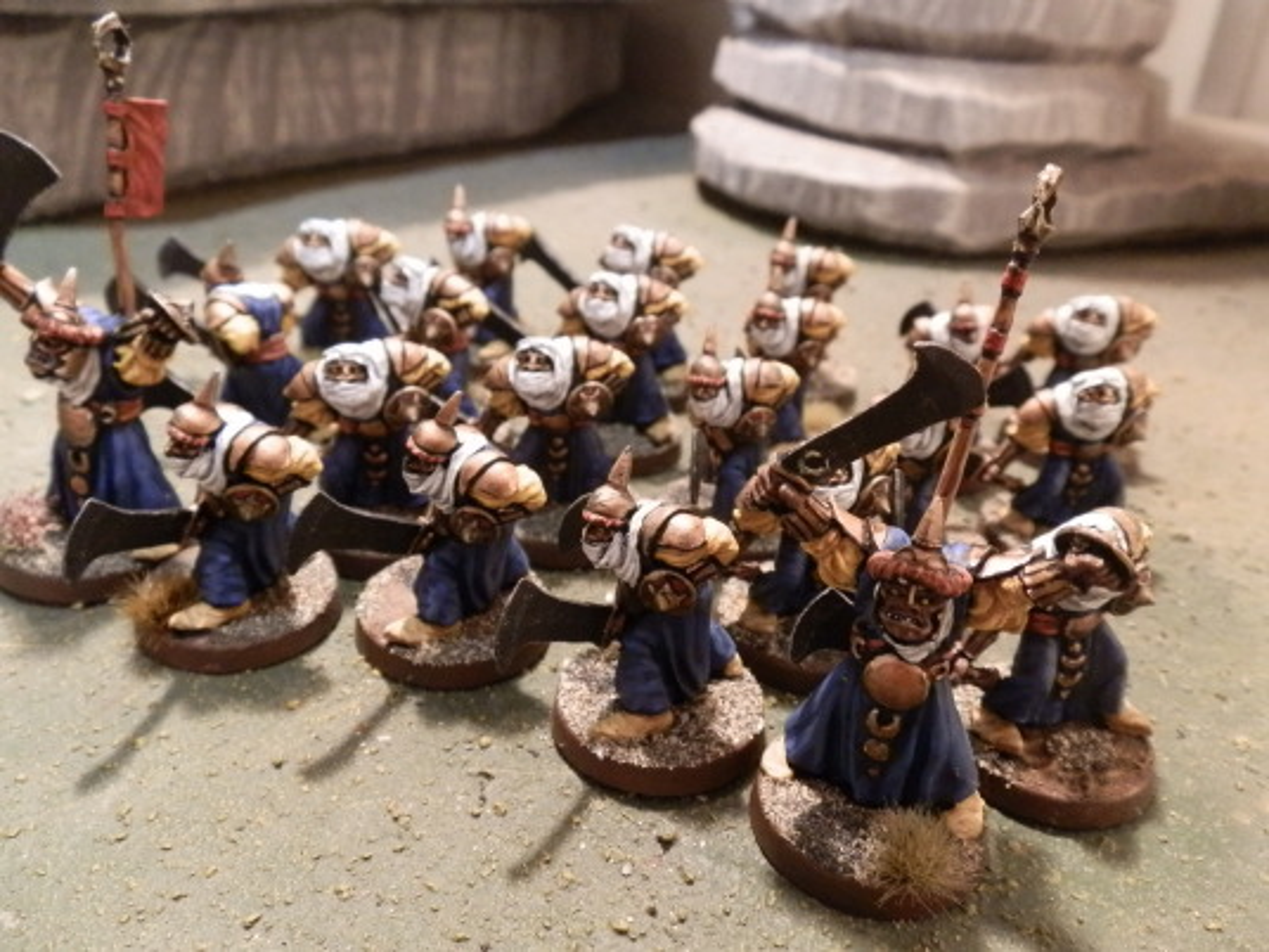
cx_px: 634
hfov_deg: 63.4
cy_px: 476
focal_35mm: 28
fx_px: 1026
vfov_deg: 49.7
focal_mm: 5
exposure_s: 1/40
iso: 400
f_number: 3.1
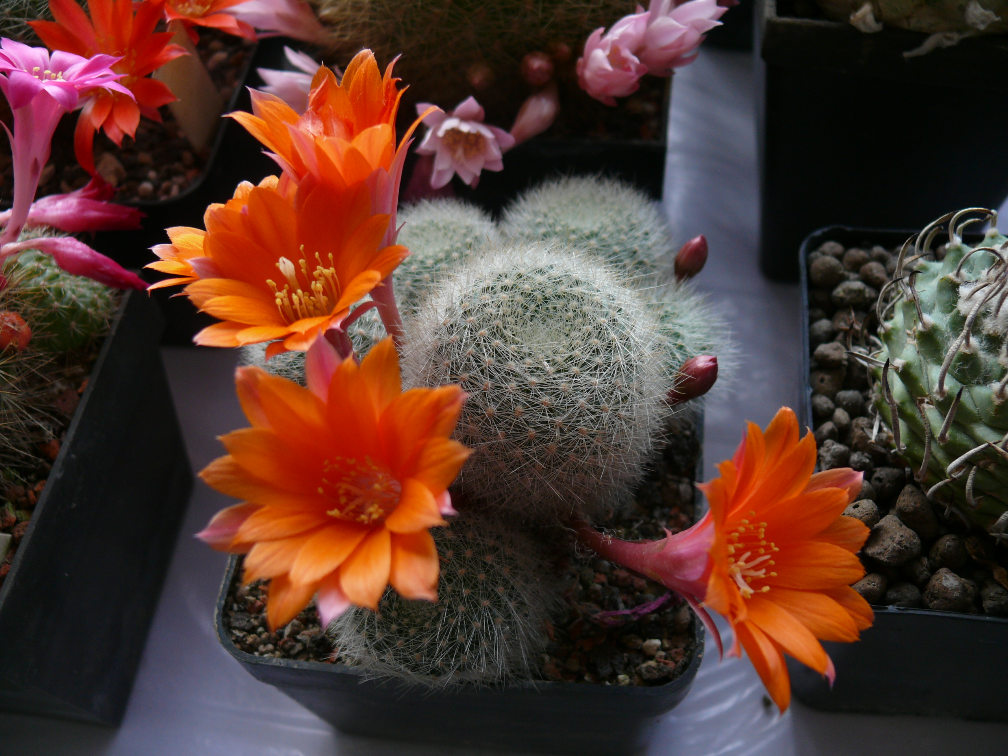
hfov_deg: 52.6
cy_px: 378
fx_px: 1019
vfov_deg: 40.7
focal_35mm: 35
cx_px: 504
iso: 100
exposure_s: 1/60
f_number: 2.8
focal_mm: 7.4
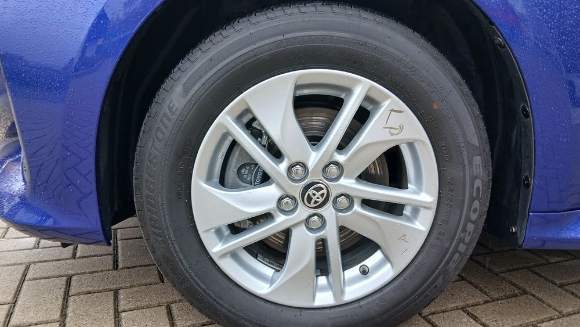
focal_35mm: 29
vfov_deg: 40.2
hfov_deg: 66.1
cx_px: 291
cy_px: 174
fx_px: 446
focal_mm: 3.98
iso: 25
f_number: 1.8
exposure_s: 1/50
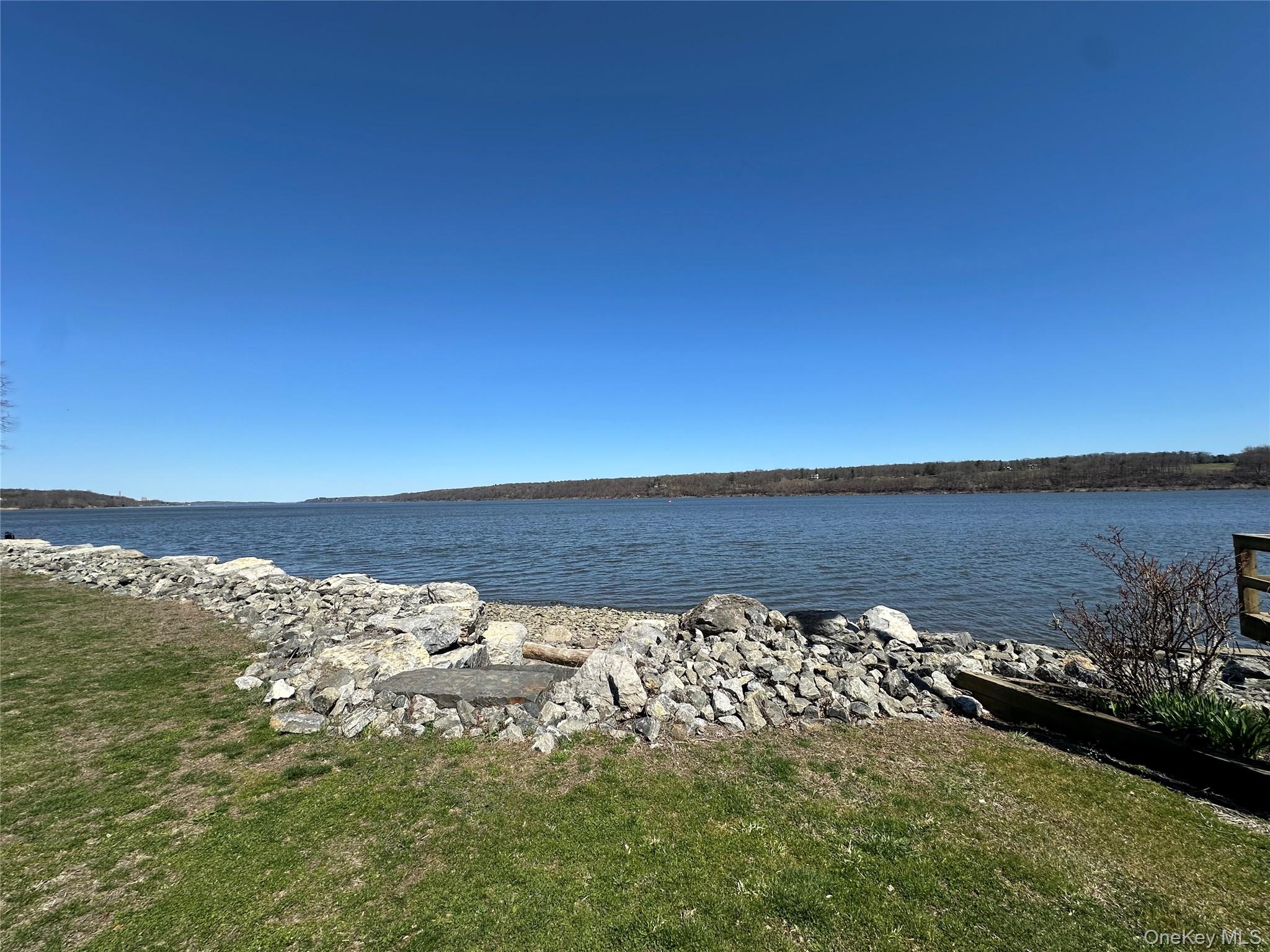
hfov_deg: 102.1
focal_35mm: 14
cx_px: 635
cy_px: 476
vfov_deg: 85.7
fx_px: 514
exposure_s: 1/2959
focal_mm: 2.22
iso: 50
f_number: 2.2
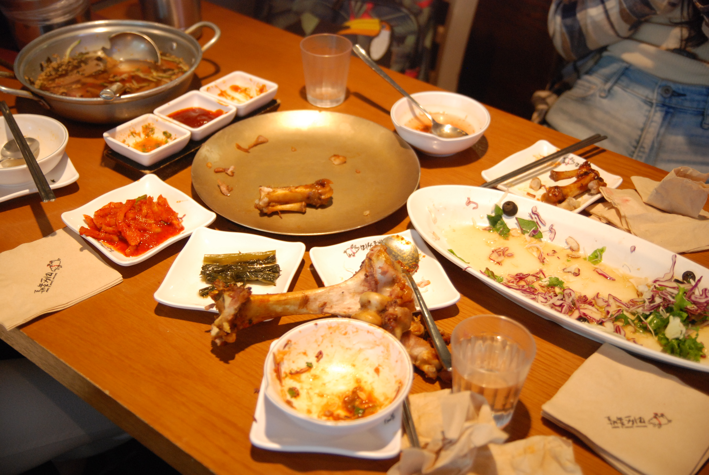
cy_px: 238
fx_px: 887
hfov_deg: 43.6
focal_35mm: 45
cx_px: 354
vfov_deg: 29.9
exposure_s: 1/60
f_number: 2.8
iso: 640
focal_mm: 30
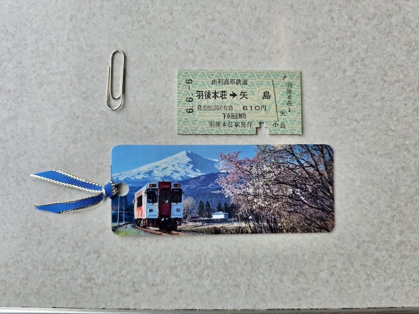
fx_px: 278
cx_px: 210
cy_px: 157
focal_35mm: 23
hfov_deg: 73.9
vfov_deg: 58.9
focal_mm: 6.3
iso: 20
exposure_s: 1/215
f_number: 1.7
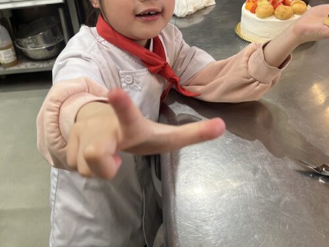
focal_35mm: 40
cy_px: 85
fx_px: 380
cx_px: 126
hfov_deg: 46.4
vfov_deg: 35.6
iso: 125
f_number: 1.6
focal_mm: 5.1
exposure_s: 1/120
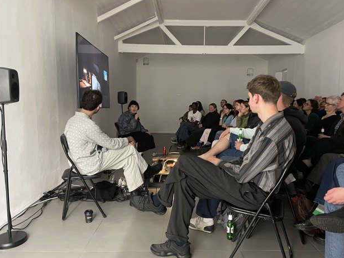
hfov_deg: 65.3
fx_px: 268
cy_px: 128
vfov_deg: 51.4
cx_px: 176
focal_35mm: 27
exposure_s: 1/25
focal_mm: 4.2
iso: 640
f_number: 1.6
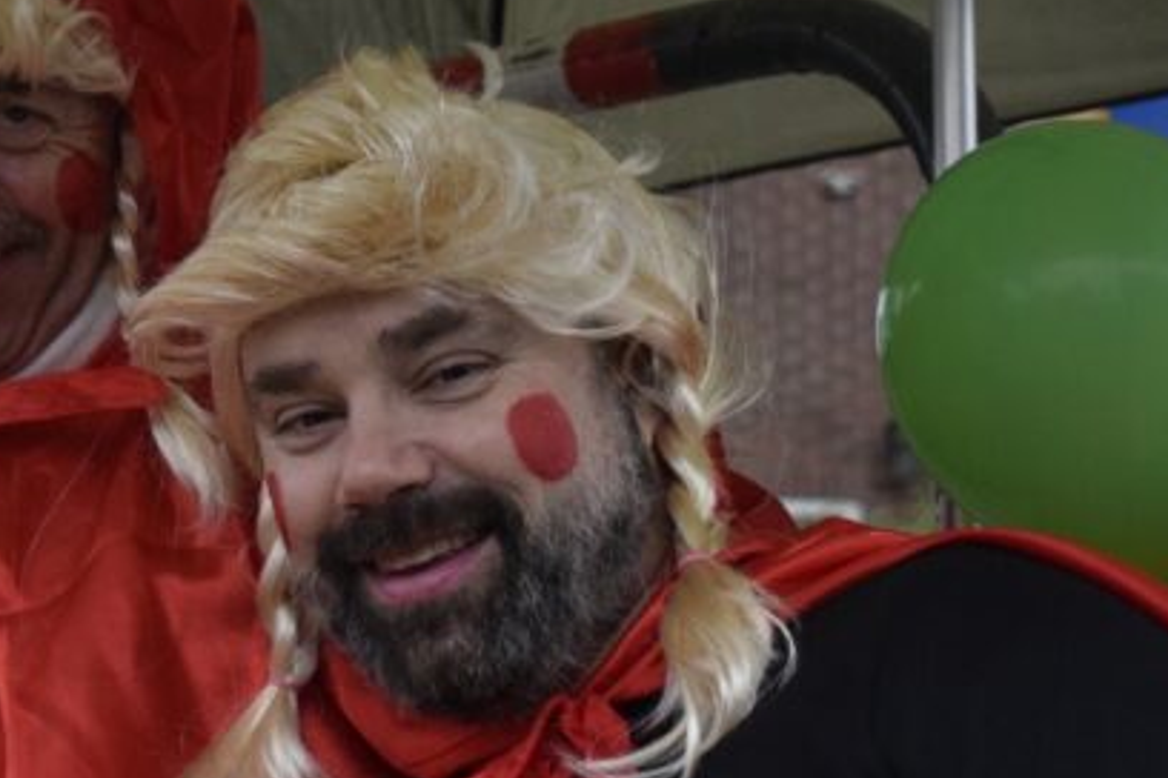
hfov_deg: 17.9
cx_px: 229
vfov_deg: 12.1
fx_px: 3666
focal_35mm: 113
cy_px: 366
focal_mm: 40
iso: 2200
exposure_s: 1/500
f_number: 5
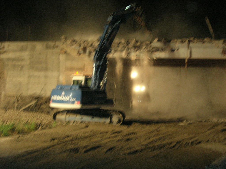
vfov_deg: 24.0
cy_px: 84
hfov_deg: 31.7
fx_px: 398
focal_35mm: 61
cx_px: 113
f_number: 3.5
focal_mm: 12.7
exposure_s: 1/11.6
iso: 200
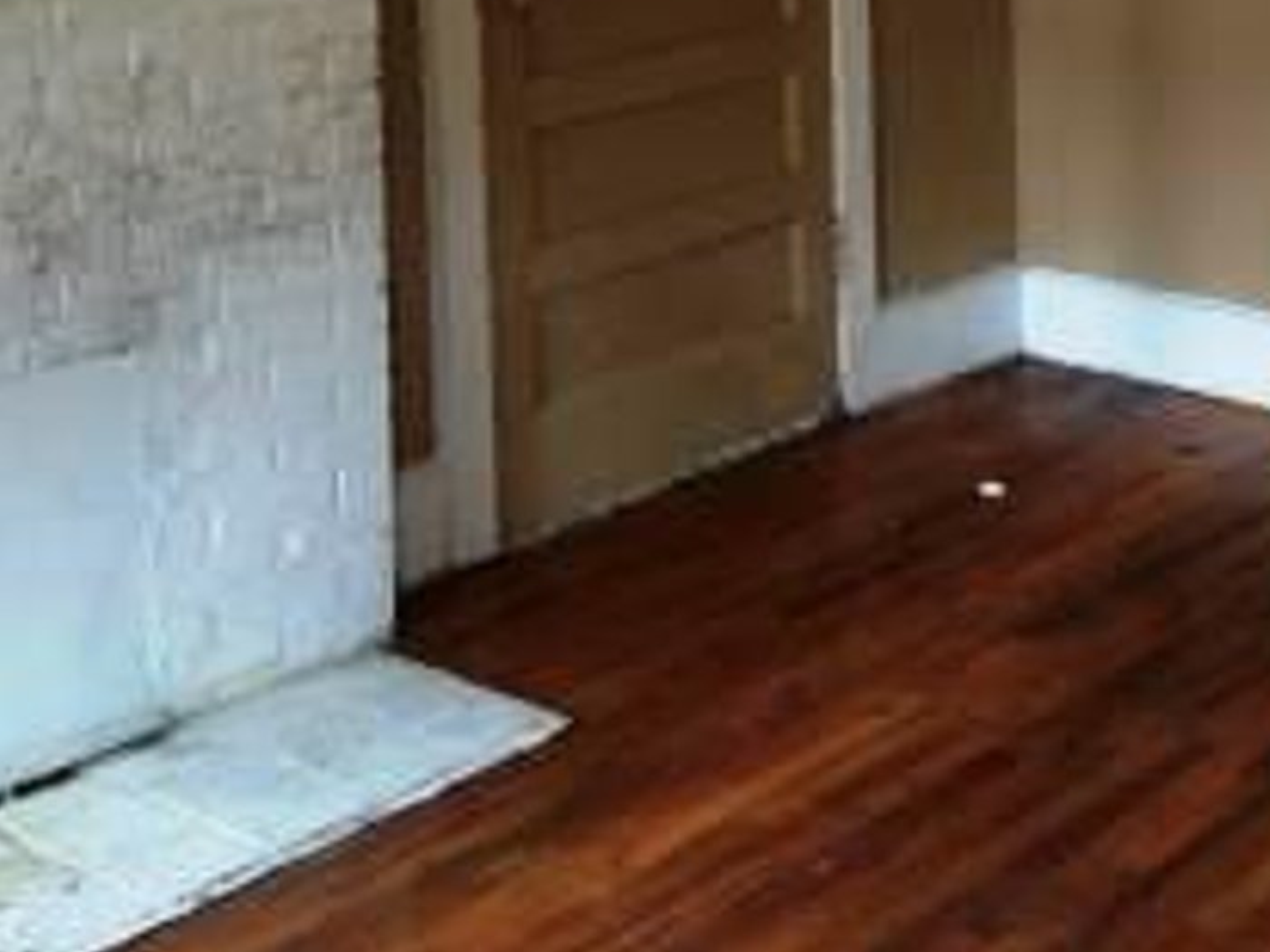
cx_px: 1262
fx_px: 2311
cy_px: -72
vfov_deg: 22.1
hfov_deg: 28.8
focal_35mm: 63
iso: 200
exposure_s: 1/30
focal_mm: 4.15
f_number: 2.2
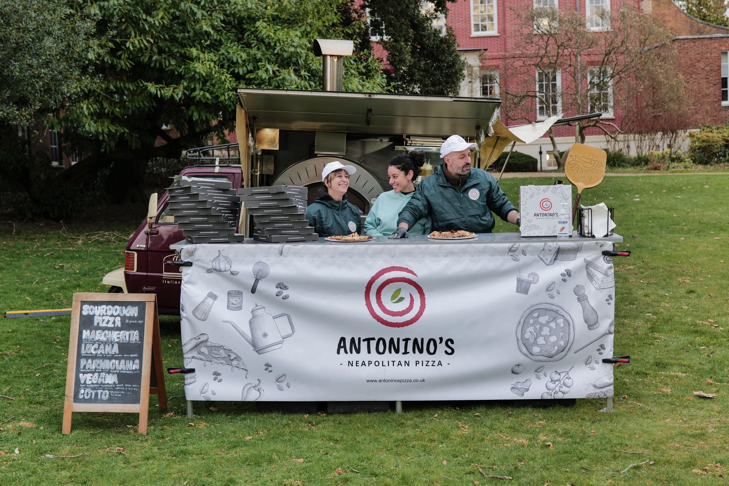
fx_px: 1012
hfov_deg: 39.6
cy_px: 243
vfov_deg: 27.0
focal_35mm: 50
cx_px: 364
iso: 800
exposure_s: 1/320
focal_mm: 50
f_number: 4.5
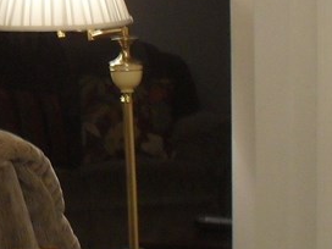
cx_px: -7
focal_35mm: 132
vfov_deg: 11.2
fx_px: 1266
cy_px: 65
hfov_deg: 14.7
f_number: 3.2
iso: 240
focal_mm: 6.3
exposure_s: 1/15
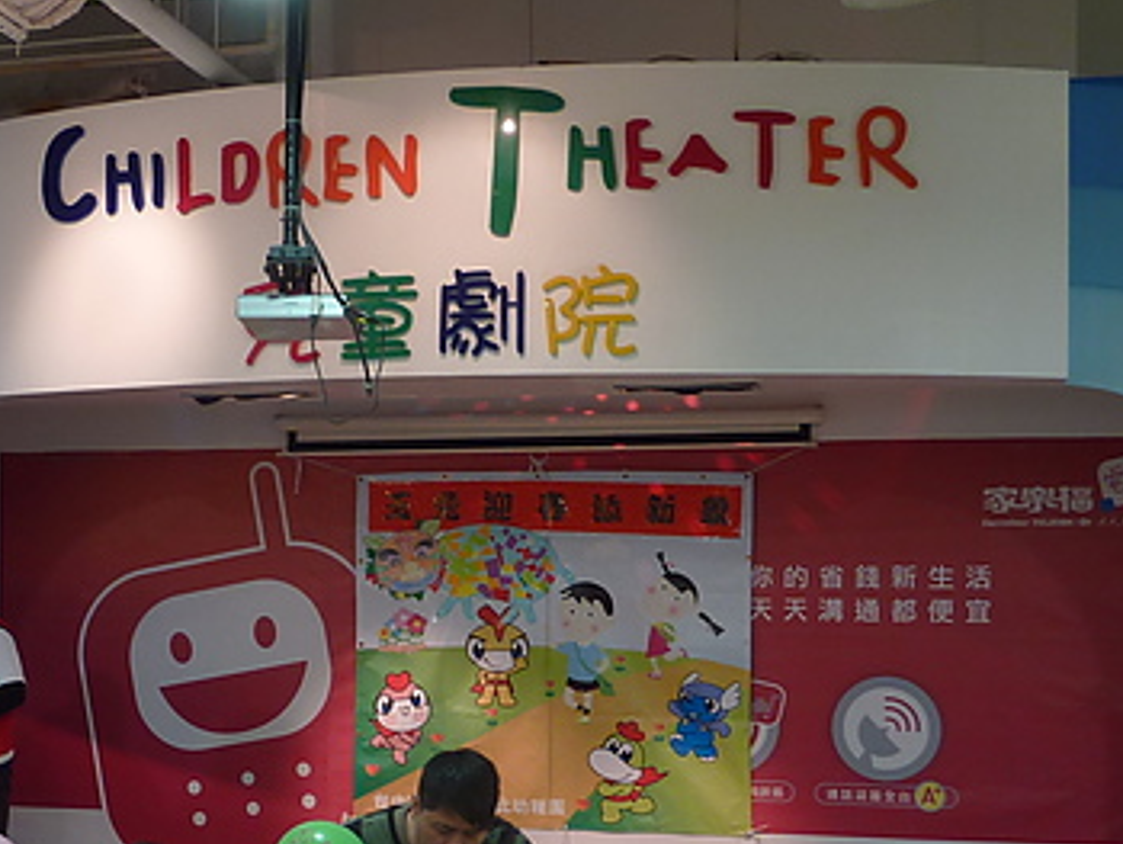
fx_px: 1948
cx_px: 420
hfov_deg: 32.0
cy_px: 607
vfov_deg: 24.2
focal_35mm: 60
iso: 80
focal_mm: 4.1
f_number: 3.3
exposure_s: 1/8
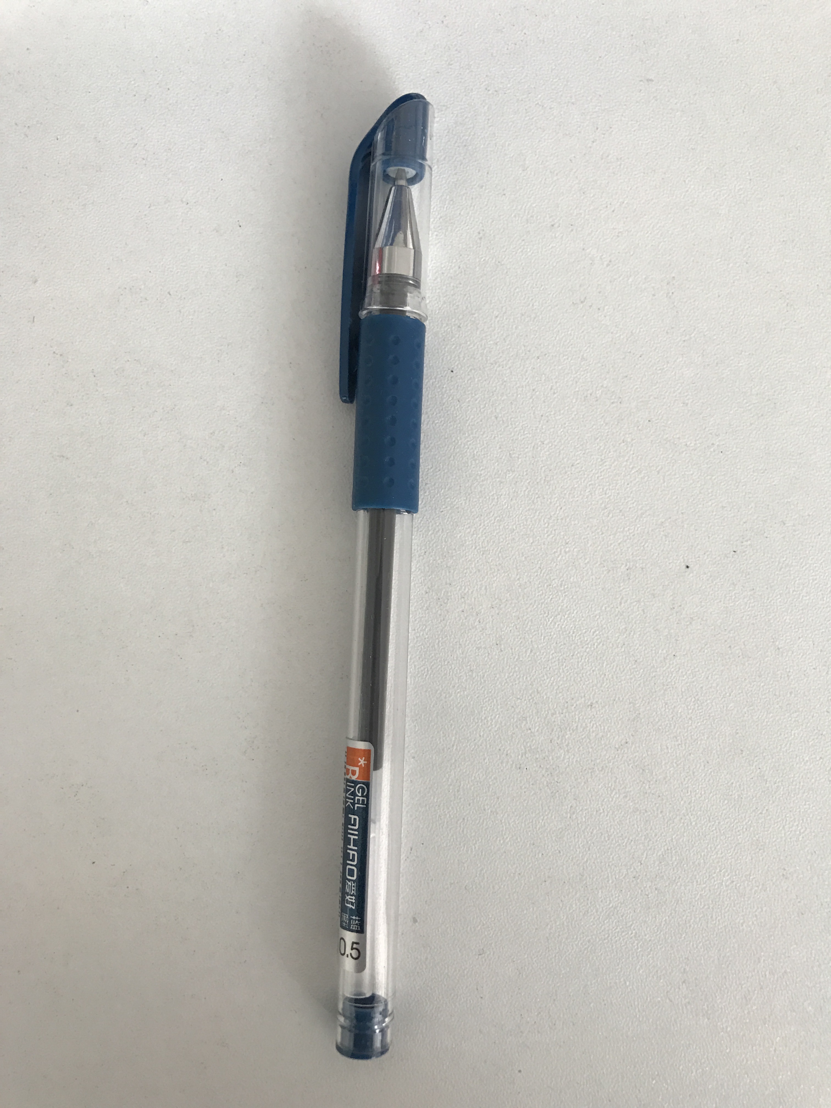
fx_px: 896
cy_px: 554
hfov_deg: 49.7
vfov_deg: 63.4
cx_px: 416
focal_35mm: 28
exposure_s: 1/33
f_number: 1.8
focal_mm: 3.99
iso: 32
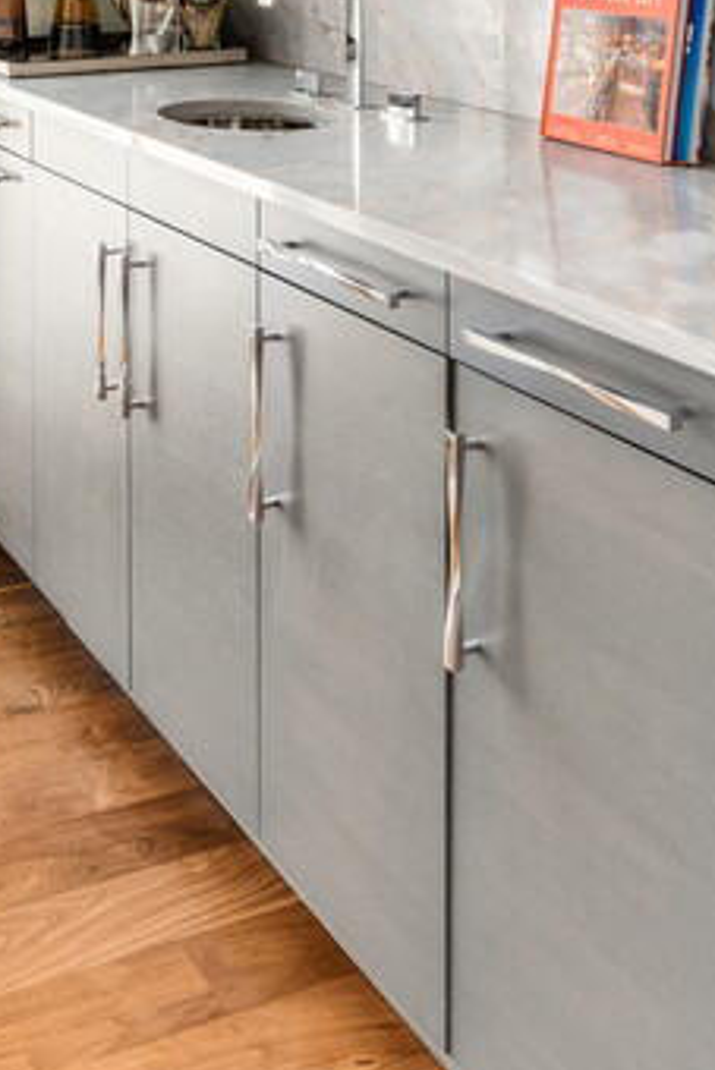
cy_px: -129
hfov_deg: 25.7
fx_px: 1442
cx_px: -77
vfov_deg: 34.6
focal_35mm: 48
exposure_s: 1.3
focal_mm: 16.5
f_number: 11
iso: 320
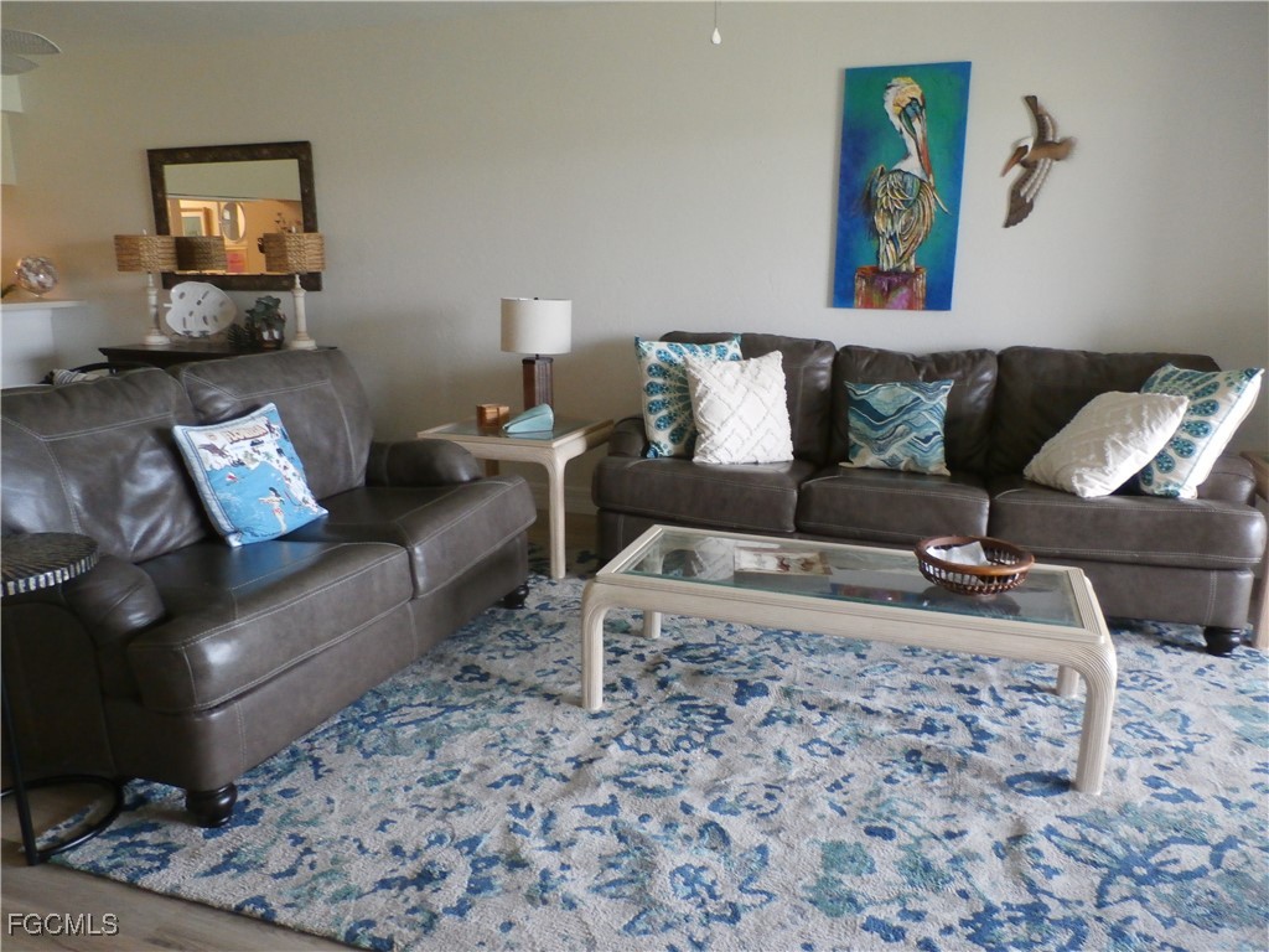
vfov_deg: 54.9
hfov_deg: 69.4
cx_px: 634
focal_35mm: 25
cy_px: 476
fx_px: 916
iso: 320
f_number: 3
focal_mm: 4.5
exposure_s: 1/30
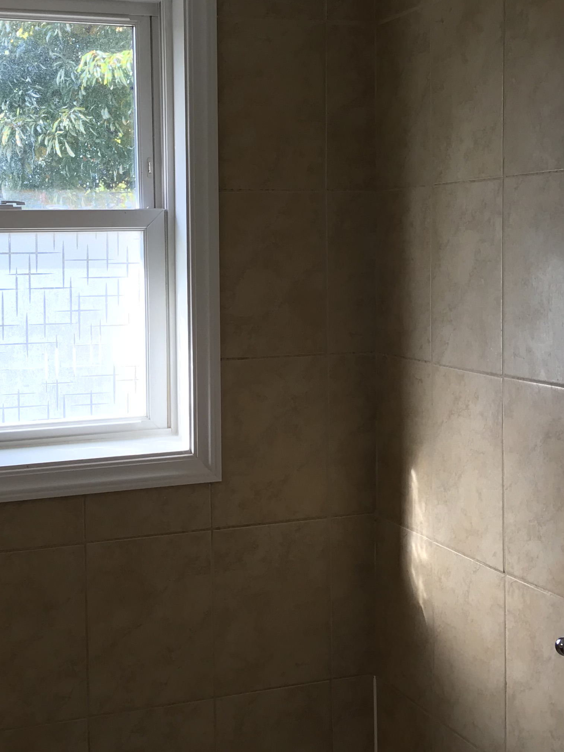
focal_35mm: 56
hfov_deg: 26.1
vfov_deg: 34.3
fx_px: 1217
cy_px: 313
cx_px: 253
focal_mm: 3.99
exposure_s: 1/40
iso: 20
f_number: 1.8
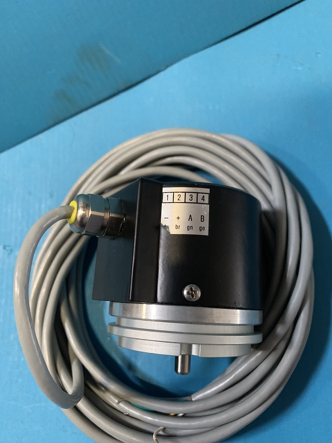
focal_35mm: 26
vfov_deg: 67.3
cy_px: 222
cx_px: 166
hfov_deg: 53.1
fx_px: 333
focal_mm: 4.25
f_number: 1.8
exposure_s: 1/33
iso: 400
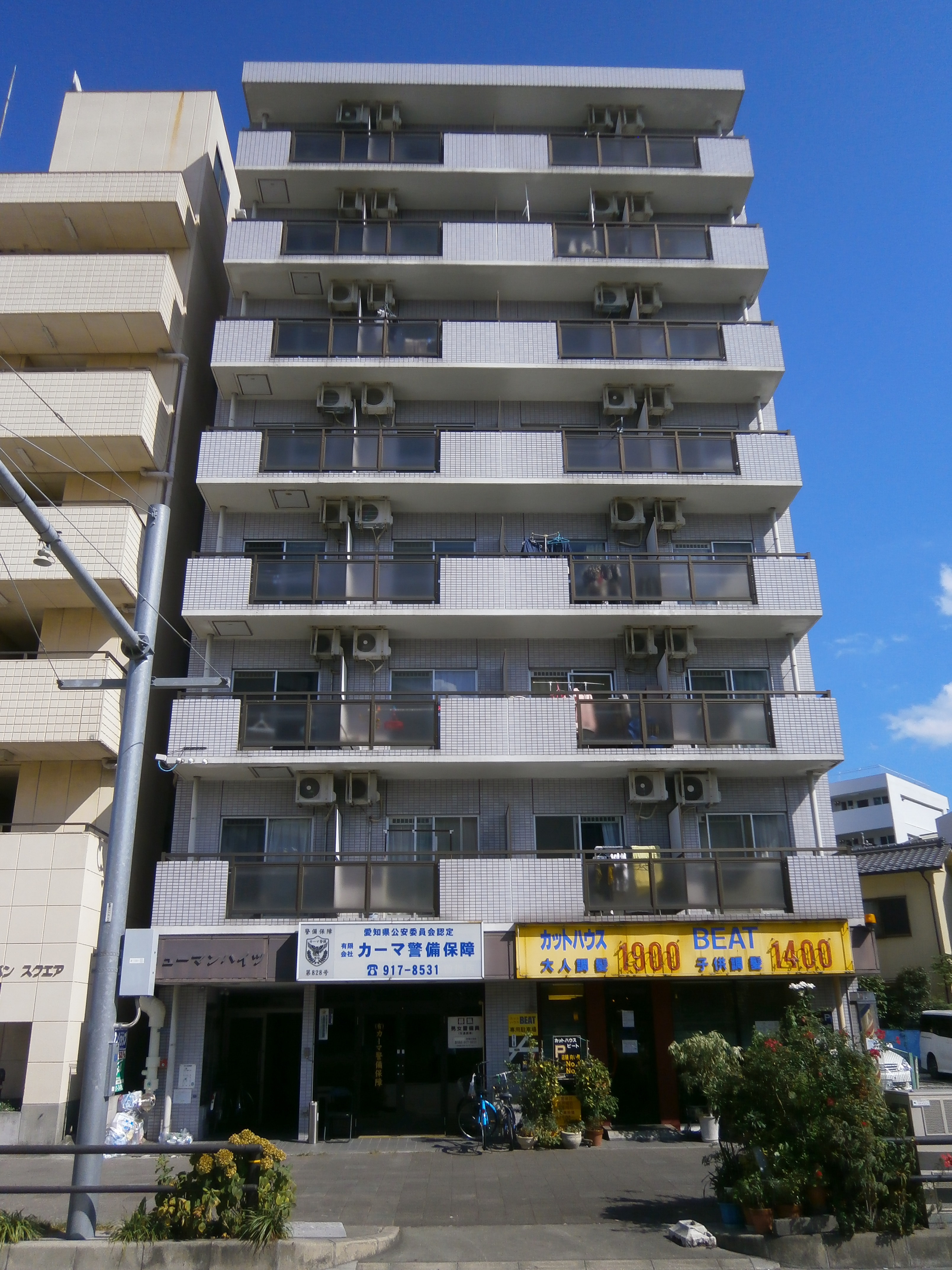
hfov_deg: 53.1
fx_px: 953
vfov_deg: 67.3
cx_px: 476
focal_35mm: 26
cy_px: 635
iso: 80
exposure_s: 1/1600
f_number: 2.8
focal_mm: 4.7
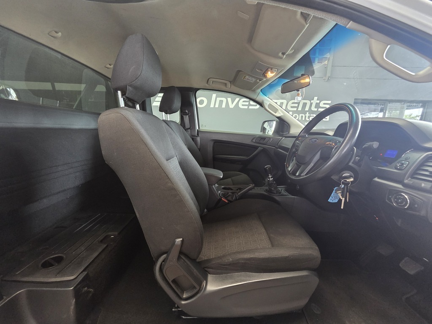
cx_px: 216
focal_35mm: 13
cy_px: 162
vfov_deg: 89.9
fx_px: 162
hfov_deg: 106.2
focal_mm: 2.2
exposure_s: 1/50
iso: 400
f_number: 2.2
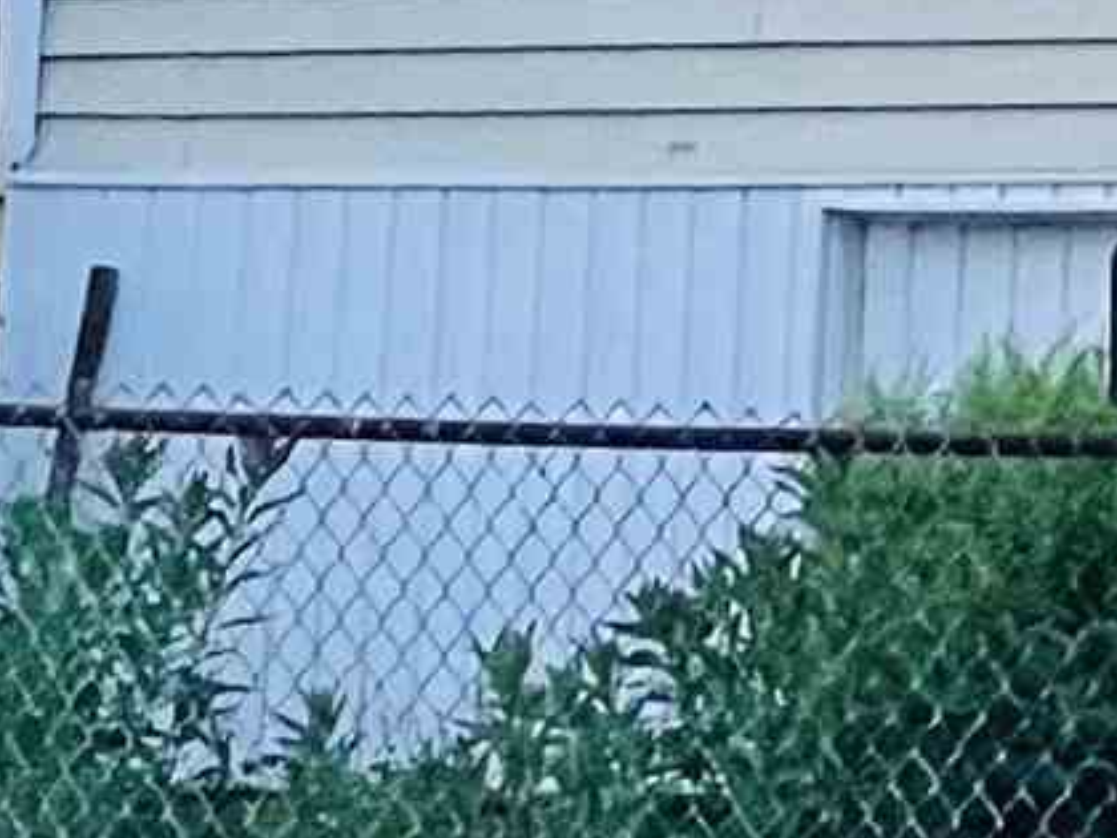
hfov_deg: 5.1
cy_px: -1732
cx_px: 2205
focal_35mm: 380
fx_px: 12262
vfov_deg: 3.8
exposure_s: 1/60
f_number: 2
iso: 640
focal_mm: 6
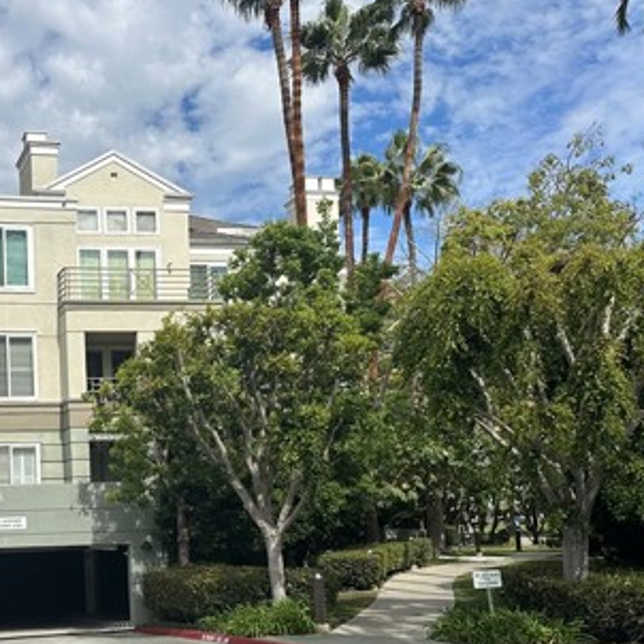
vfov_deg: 37.0
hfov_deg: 34.7
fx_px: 947
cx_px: 28
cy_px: 446
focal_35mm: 45
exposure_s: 1/5848
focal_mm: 6.86
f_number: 1.78
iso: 80
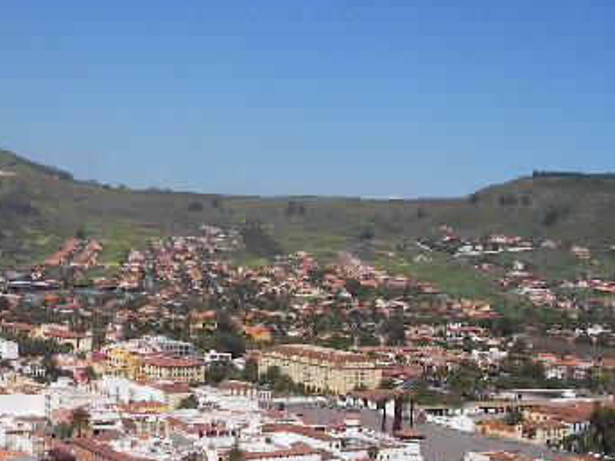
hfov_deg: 26.4
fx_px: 1261
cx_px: 45
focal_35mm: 71
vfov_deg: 20.5
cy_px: 366
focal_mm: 6.3
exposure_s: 1/487
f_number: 6.6
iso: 50
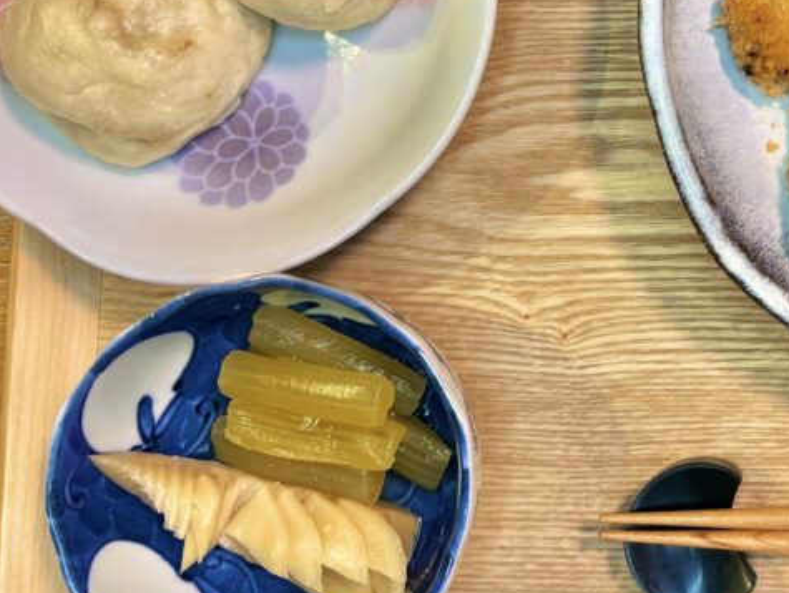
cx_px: 822
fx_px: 1277
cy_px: 83
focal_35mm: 56
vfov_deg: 25.5
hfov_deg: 31.3
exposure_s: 1/100
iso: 125
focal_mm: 5.96
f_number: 1.6
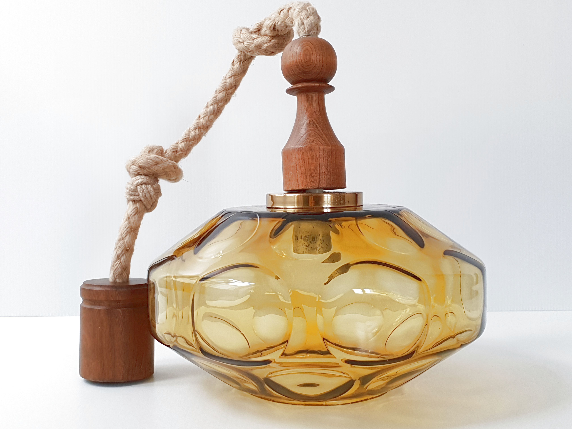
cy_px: 214
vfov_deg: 53.1
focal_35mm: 26
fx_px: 430
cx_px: 286
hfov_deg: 67.3
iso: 100
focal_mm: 4.3
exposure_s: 1/50
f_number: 2.4
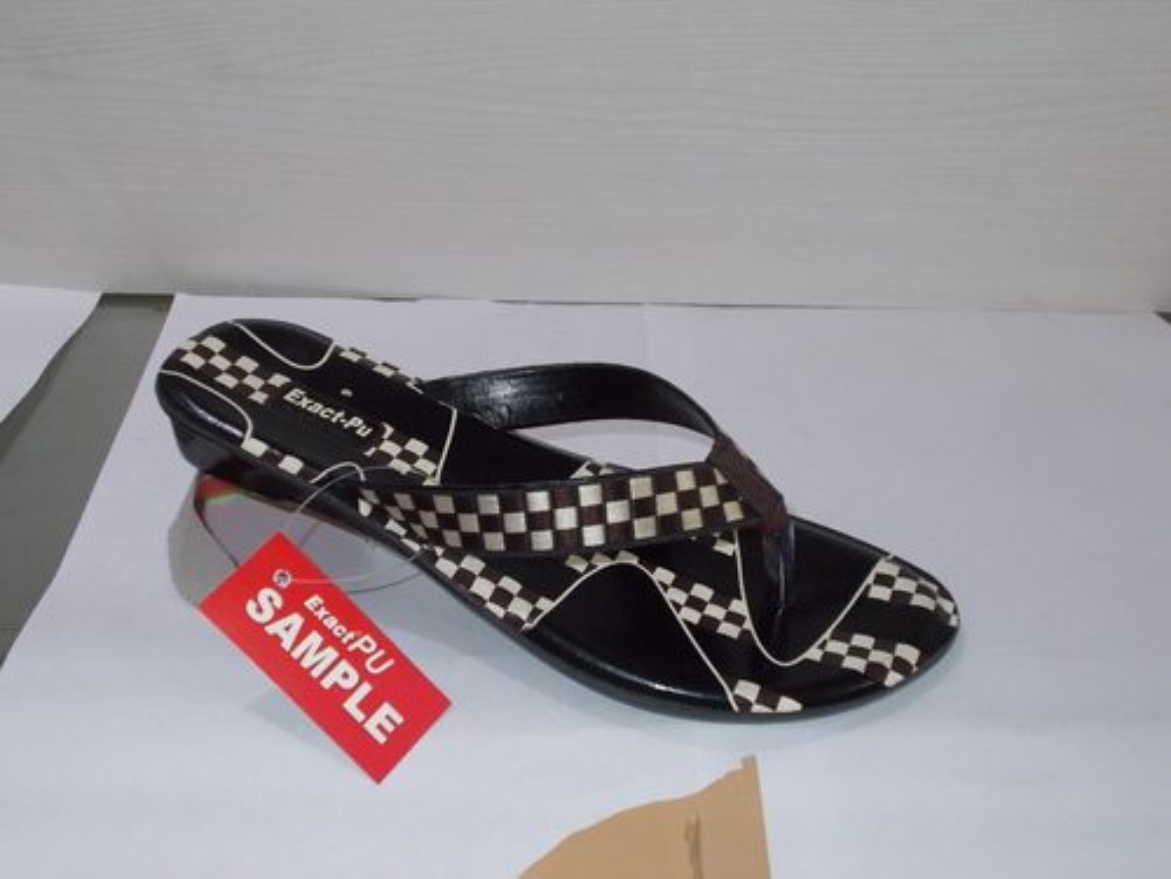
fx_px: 1319
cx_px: 586
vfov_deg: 36.8
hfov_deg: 47.9
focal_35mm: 39
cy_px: 440
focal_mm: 6.9
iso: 200
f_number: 3.9
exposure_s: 1/30
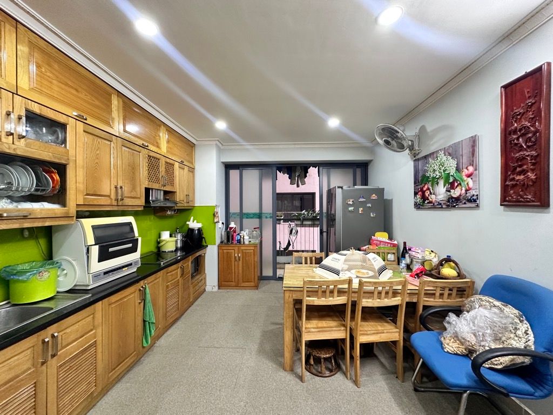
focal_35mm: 14
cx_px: 276
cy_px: 208
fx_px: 224
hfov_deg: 102.1
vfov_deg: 85.7
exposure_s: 1/50
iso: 200
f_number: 2.2
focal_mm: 2.22
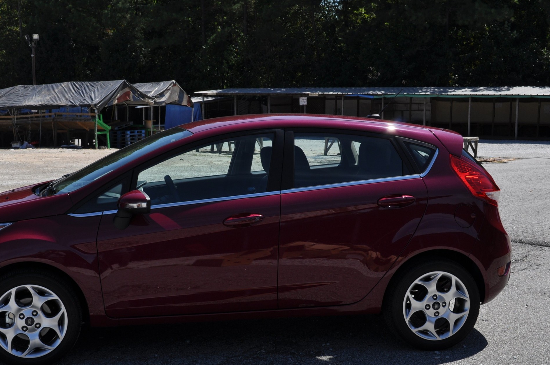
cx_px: 214
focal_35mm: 58
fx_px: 880
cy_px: 234
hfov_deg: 34.6
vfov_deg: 23.4
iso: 200
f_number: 10
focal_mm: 29
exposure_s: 1/400
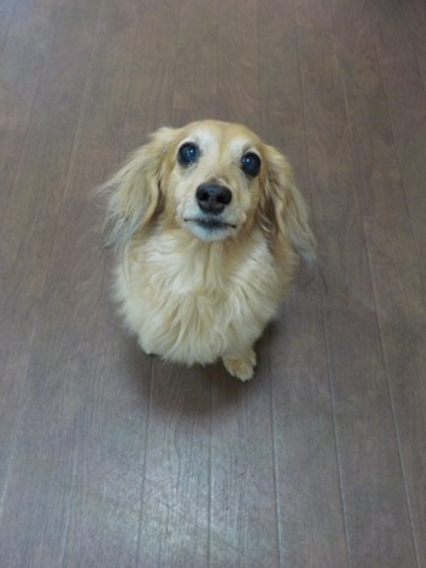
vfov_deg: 60.0
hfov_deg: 46.8
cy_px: 284
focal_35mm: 30
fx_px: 492
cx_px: 213
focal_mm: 4.1
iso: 320
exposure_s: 1/30
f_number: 3.3
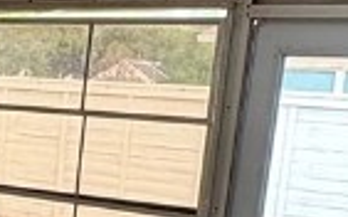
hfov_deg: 17.6
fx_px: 1024
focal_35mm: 108
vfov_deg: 11.8
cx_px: -151
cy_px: 279
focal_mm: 2.22
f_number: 2.2
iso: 80
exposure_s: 1/99
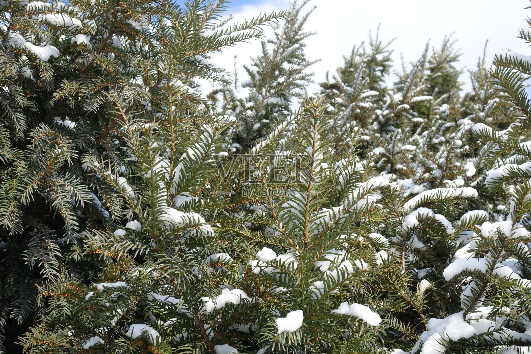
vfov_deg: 29.9
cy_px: 177
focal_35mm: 45
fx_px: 664
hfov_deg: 43.6
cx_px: 266
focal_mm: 16.62
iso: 125
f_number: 5.6
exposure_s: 1/320
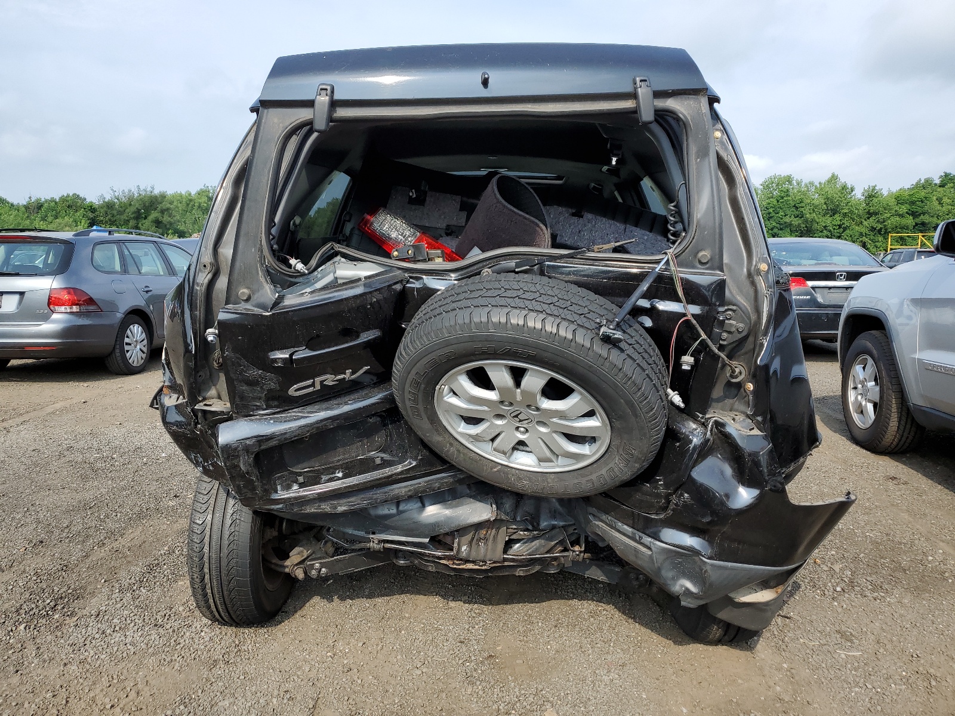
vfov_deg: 53.1
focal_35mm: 26
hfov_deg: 67.3
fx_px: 717
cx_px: 478
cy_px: 358
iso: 50
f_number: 1.5
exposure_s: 1/1667
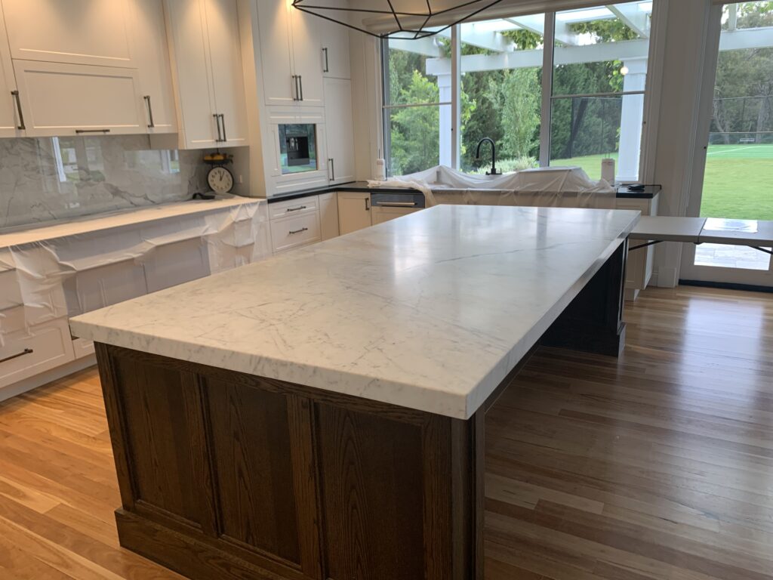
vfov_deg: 53.1
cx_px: 386
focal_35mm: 26
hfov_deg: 67.3
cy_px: 290
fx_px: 581
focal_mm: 4.25
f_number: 1.8
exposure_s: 1/100
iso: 50
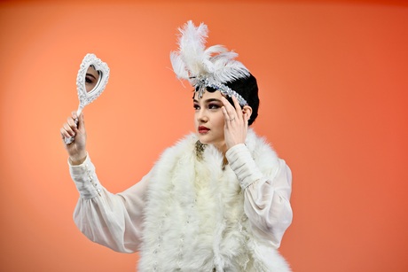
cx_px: 204
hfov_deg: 20.2
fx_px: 1145
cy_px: 136
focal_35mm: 101
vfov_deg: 13.6
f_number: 5.6
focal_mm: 101
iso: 400
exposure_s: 1/200
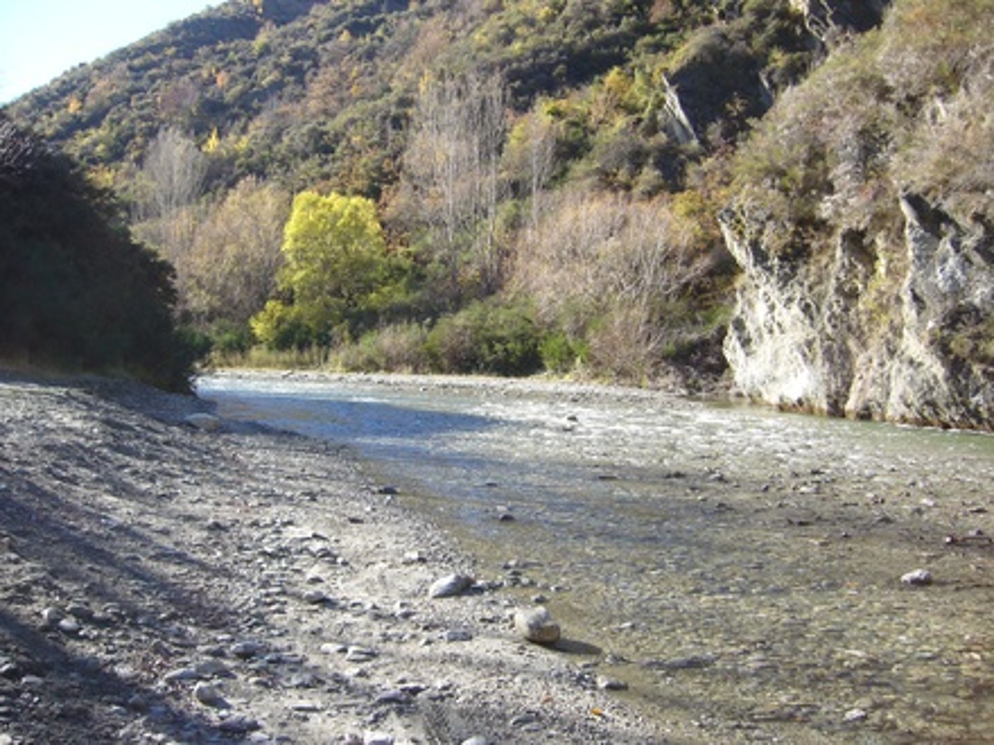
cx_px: 497
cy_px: 372
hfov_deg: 52.6
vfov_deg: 40.7
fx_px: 1005
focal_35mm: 35
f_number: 2.8
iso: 80
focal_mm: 5.8
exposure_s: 1/200
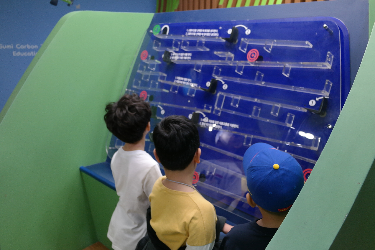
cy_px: 125
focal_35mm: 30
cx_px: 188
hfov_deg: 61.9
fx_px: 312
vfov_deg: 43.6
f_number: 3.5
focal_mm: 20
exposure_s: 1/40
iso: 800
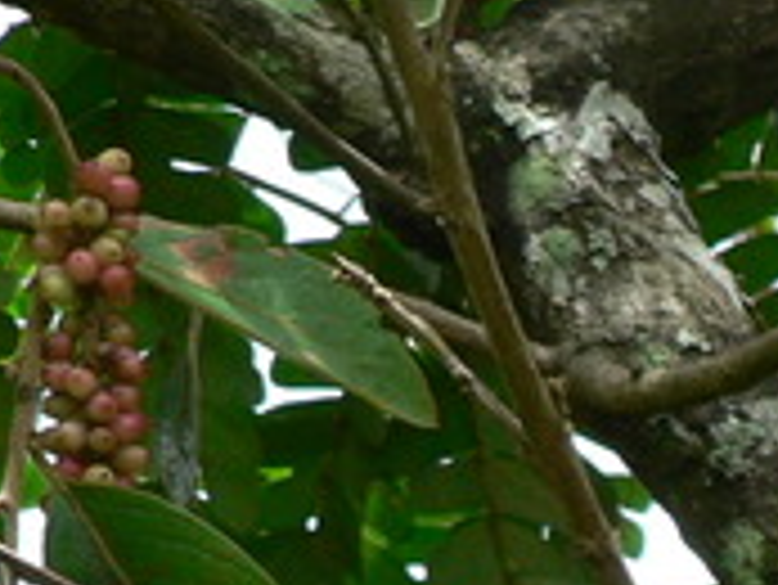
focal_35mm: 314
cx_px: 1556
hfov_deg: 6.1
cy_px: 1080
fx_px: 7062
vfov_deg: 4.7
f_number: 4
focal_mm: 11.4
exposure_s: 1/160
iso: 80
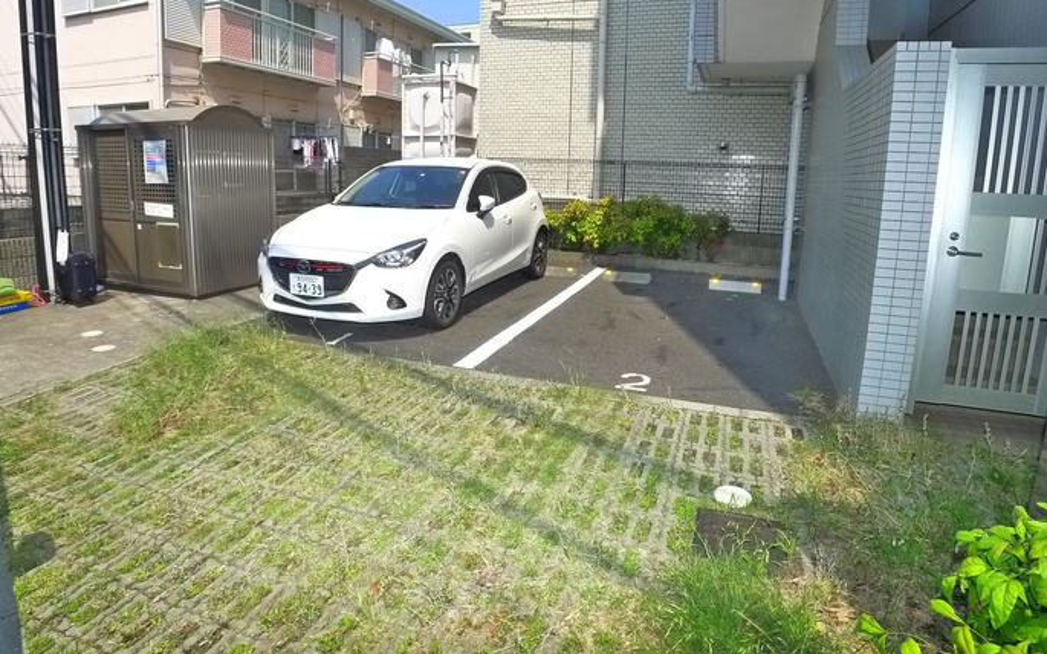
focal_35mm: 26
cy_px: 268
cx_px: 523
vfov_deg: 47.4
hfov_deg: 70.4
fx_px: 742
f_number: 4
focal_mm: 5.1
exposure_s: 1/640
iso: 400
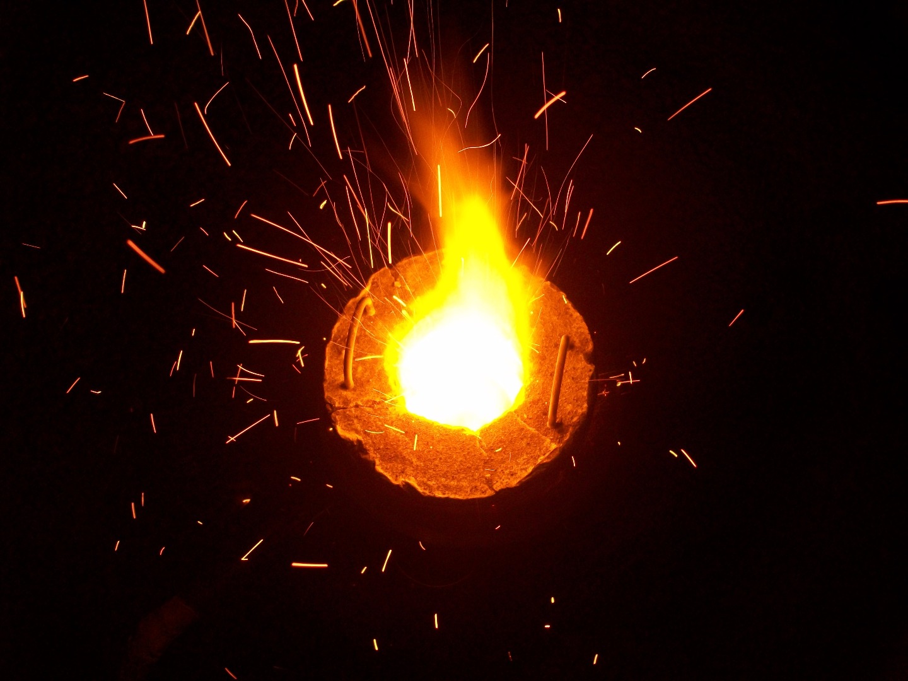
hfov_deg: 56.8
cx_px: 454
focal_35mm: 32
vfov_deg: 44.2
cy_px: 340
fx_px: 839
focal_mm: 5.7
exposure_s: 1/30
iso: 132
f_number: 2.9
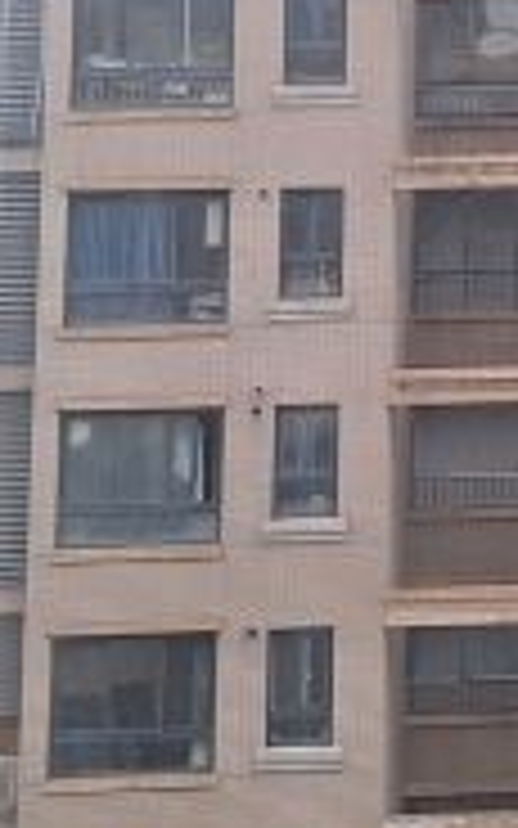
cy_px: -63
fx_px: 2394
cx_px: 811
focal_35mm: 106
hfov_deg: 11.7
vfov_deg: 18.9
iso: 40
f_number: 1.8
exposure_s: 1/944
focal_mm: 5.54
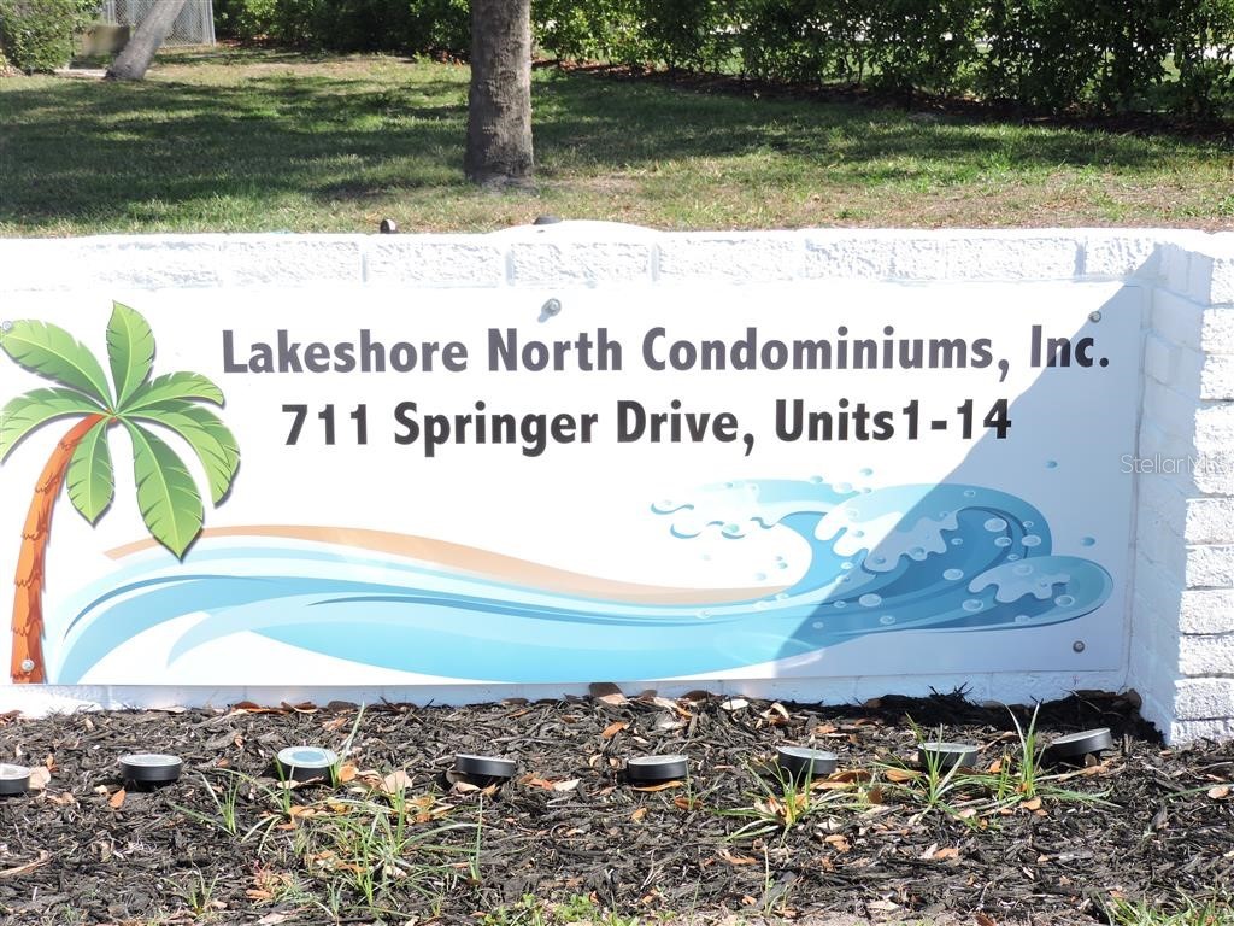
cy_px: 463
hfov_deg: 34.9
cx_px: 617
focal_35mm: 55
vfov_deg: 26.6
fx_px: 1961
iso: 100
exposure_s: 1/400
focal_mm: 9.8
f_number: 3.7
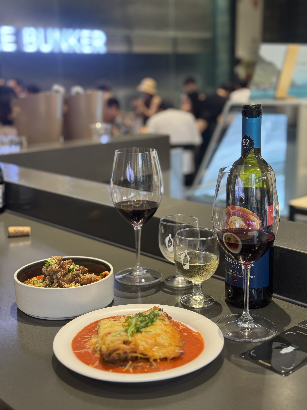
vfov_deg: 39.7
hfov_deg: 30.3
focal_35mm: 48
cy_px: 205
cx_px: 154
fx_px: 568
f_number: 1.78
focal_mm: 6.76
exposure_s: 1/60
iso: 125
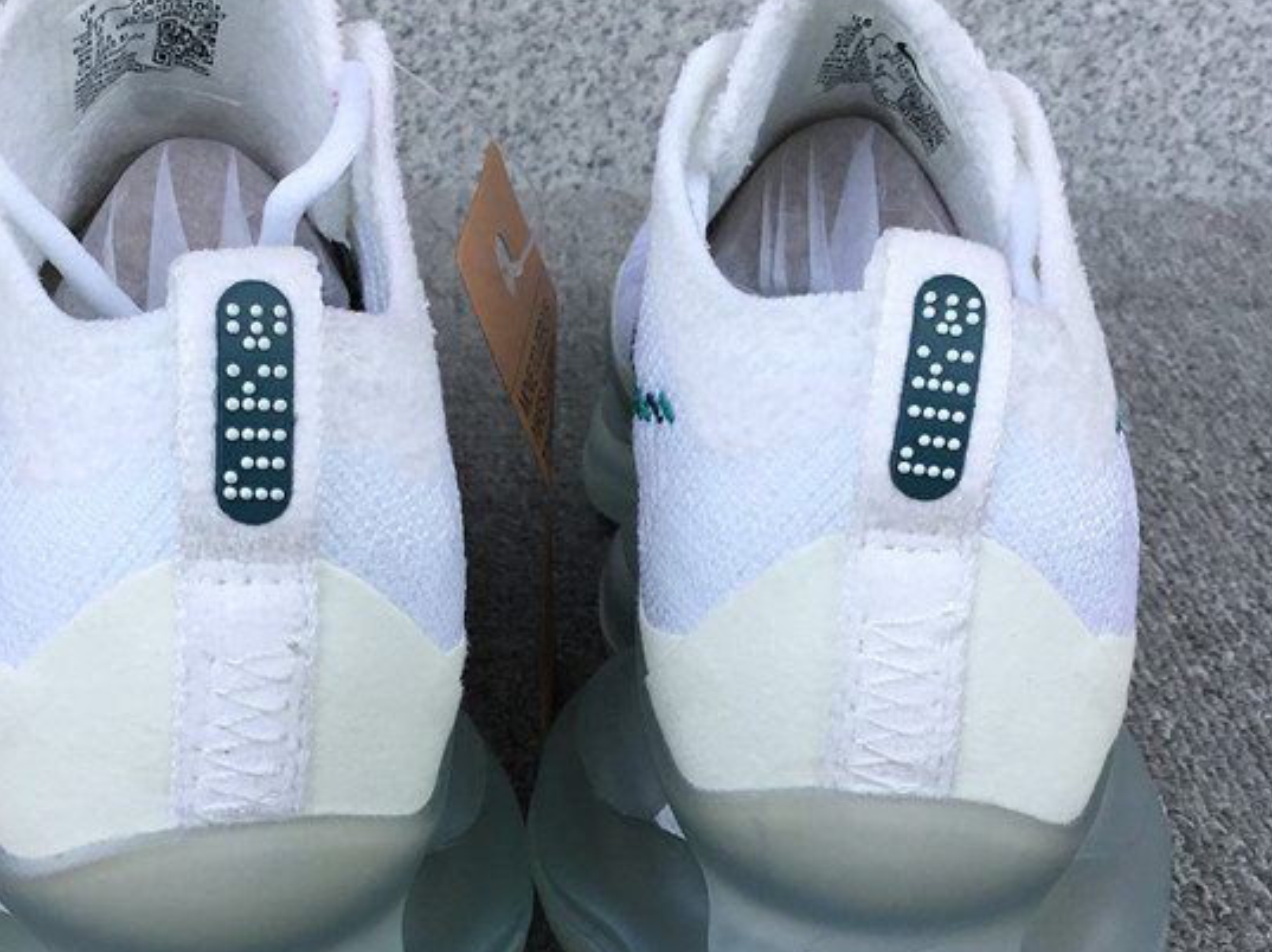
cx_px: 571
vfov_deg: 27.9
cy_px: 584
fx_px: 1910
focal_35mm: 52
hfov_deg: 36.8
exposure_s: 1/426
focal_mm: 3.3
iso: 25
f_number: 2.4
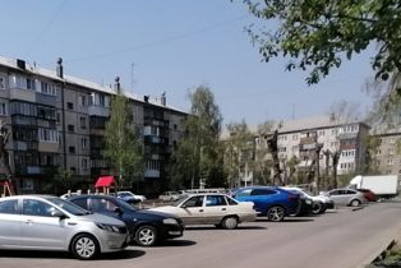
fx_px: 401
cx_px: 63
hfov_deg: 49.0
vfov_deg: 32.9
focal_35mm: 36
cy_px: 287
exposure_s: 1/1524
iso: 50
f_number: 2.4
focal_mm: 1.78
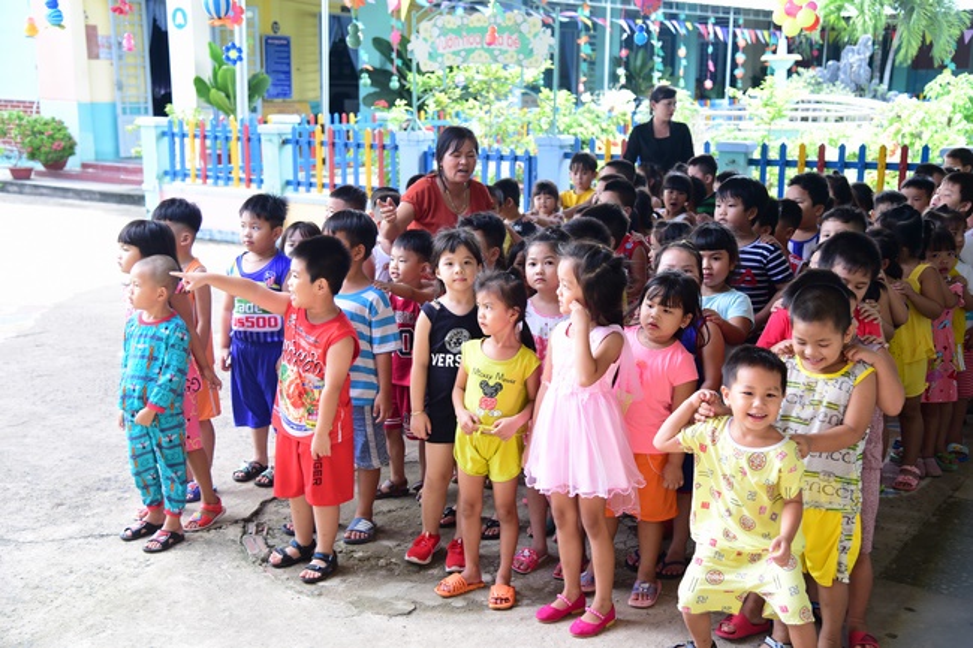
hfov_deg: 41.1
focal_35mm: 48
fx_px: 1297
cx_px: 486
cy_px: 324
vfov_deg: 28.1
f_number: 4
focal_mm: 48
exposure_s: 1/200
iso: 320
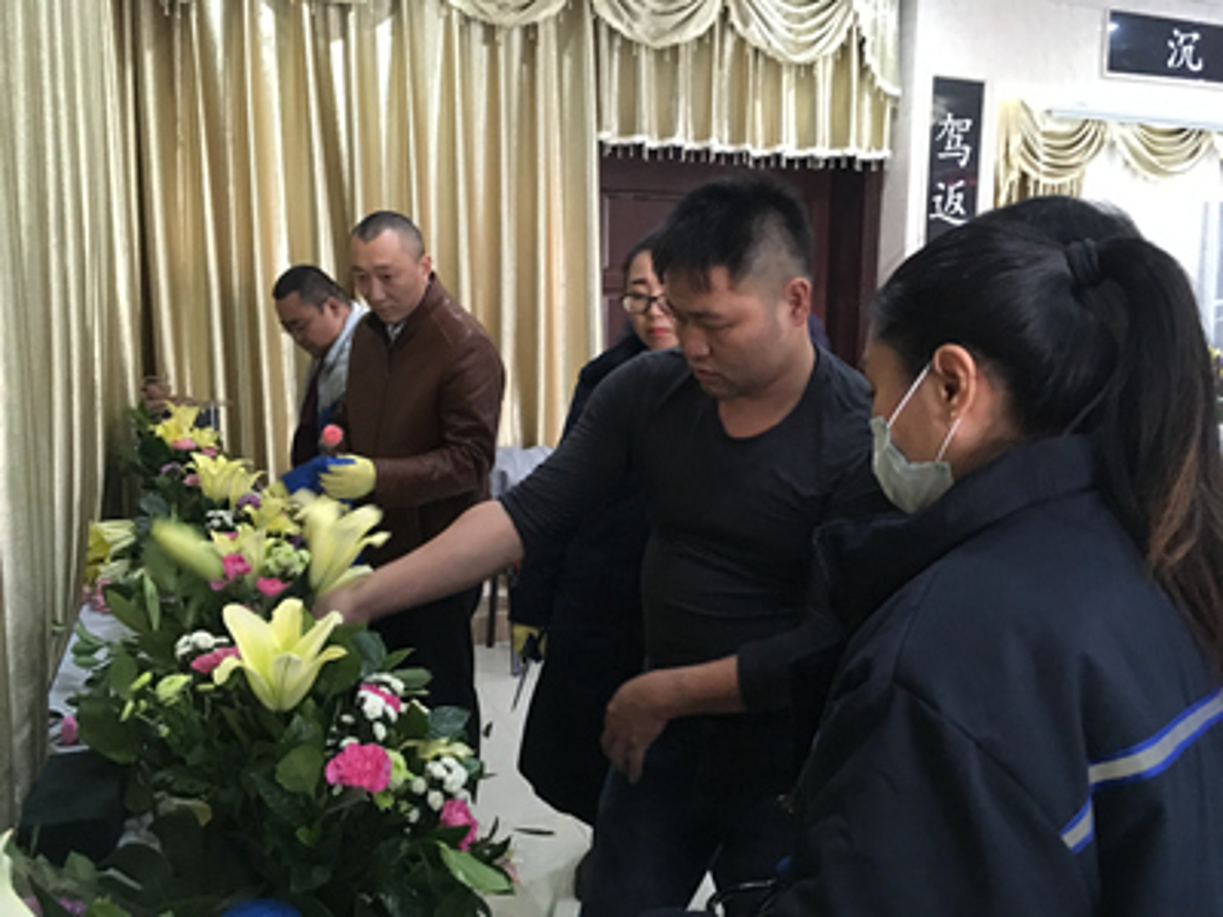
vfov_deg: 48.2
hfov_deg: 61.7
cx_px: 612
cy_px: 458
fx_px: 1025
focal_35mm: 29
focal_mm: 4.15
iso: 320
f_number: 2.2
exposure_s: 1/17
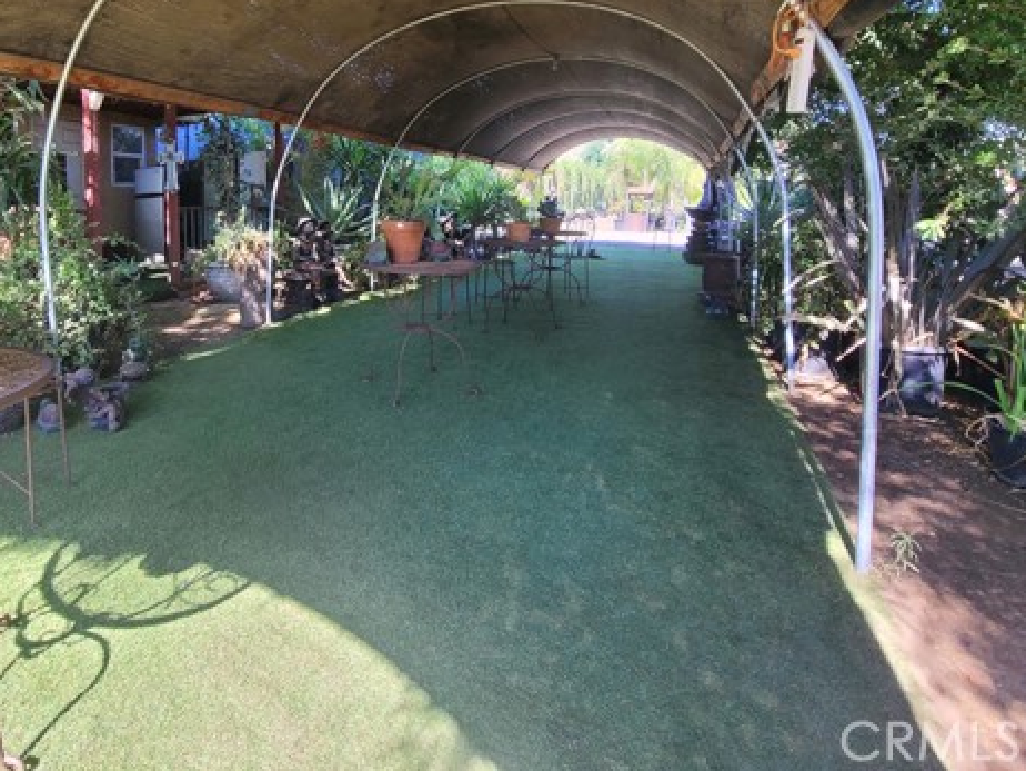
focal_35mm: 18
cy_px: 240
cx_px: 386
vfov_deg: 69.0
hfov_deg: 86.1
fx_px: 534
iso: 64
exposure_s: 1/120
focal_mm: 2.2
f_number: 2.2
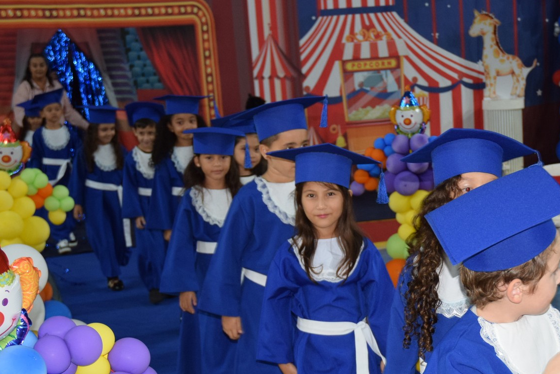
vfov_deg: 18.4
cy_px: 263
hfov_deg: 27.1
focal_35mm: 74
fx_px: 1149
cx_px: 407
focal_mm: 31
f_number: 4
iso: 1100
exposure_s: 1/60
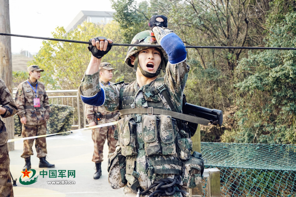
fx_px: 337
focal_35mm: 41
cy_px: 98
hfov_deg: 47.4
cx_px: 148
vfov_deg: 32.6
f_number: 8
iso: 1600
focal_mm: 41
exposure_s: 1/250
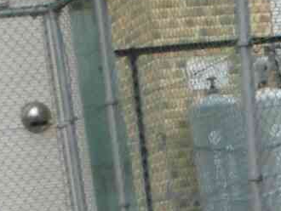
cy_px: 642
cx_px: 425
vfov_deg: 6.4
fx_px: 1714
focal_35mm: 211
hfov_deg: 9.1
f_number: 4
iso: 100
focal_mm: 6.1
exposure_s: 1/320
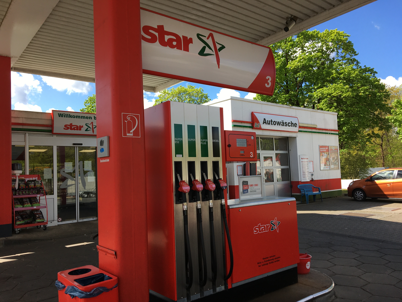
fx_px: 337
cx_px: 201
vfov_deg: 48.2
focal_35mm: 29
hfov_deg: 61.7
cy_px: 151
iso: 25
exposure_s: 1/712
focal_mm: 4.15
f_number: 2.2
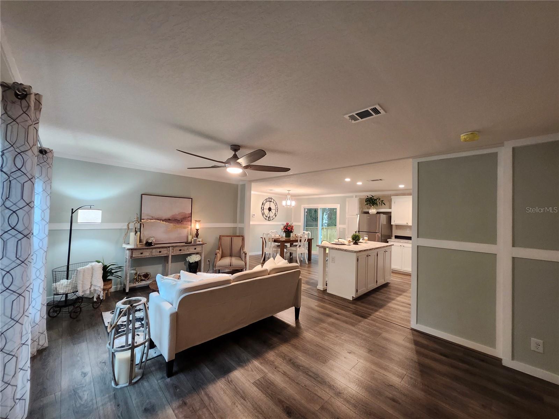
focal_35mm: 13
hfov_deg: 106.2
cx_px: 280
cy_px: 210
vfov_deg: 89.9
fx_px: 210
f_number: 2.2
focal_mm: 1.74
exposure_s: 1/30
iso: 320
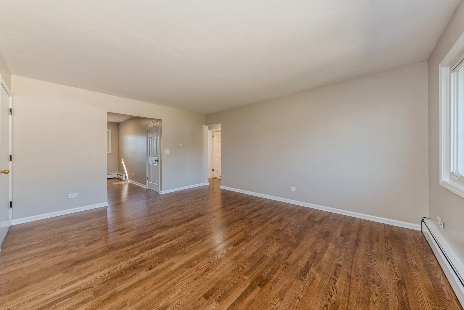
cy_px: 155
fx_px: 155
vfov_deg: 90.1
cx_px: 232
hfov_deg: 112.6
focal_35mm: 12
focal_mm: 12
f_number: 9
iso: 200
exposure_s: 1/15
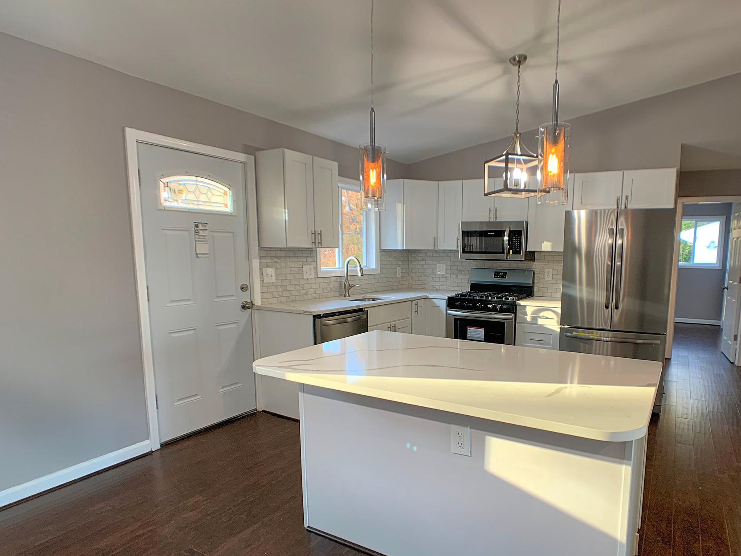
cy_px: 330
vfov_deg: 44.0
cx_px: 455
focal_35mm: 32
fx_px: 685
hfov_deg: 56.3
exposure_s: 1/60
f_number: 1.8
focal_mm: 4.3
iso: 80
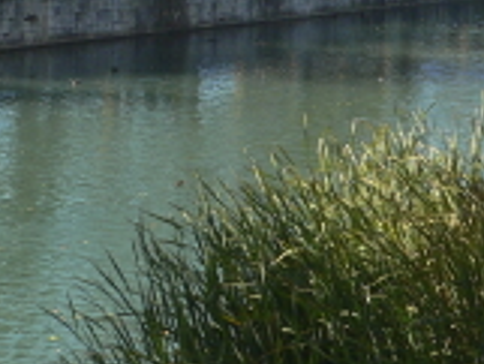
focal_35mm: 125
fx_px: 1749
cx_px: 830
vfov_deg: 11.8
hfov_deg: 14.2
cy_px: 33
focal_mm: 6
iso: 80
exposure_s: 1/200
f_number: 5.6
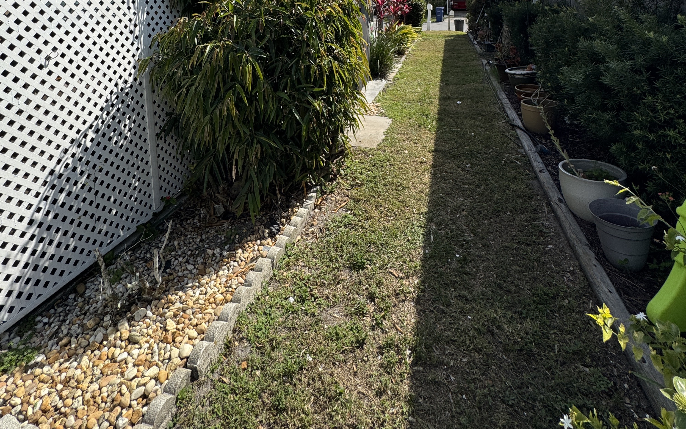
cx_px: 341
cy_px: 24
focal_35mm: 20
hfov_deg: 85.1
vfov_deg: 50.9
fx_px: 374
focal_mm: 2.22
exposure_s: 1/2208
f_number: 2.2
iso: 50
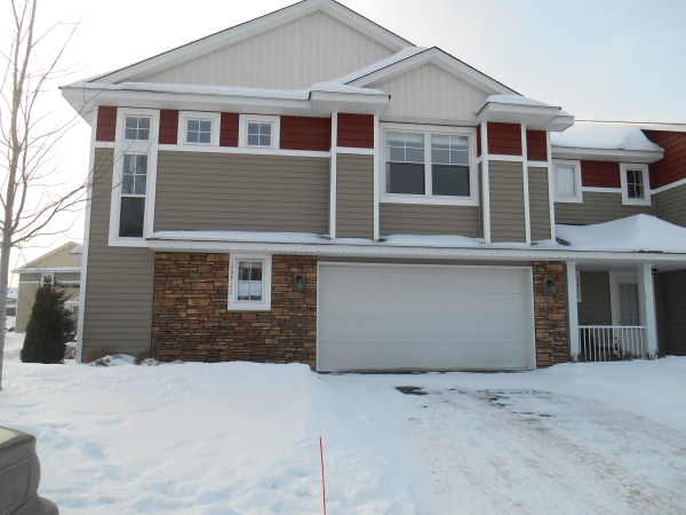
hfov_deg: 67.3
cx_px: 343
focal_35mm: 26
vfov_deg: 53.1
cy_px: 258
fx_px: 515
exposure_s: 1/400
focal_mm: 4.7
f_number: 3.4
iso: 80
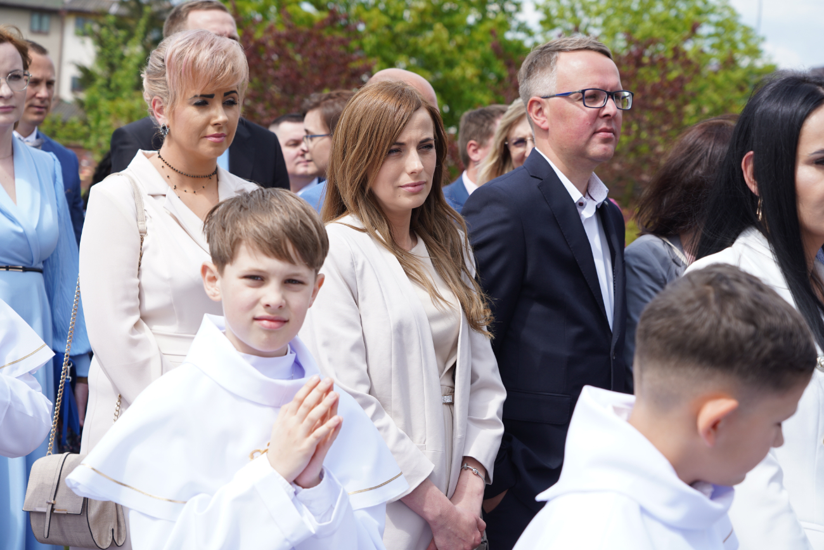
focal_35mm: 65
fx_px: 1488
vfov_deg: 20.9
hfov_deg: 31.0
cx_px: 412
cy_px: 275
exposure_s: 1/320
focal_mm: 65
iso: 100
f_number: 5.6
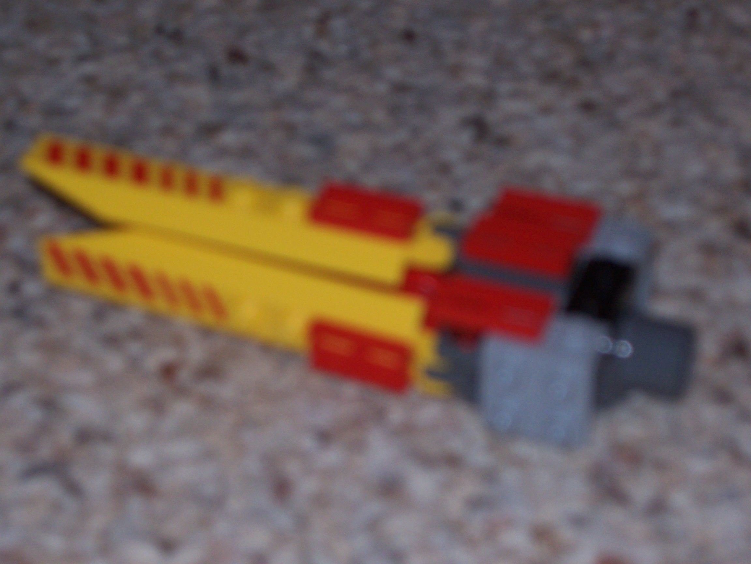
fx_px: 2213
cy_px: 282
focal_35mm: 102
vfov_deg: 14.5
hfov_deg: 19.3
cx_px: 376
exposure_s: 1/90
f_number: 4.6
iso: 125
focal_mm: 16.8
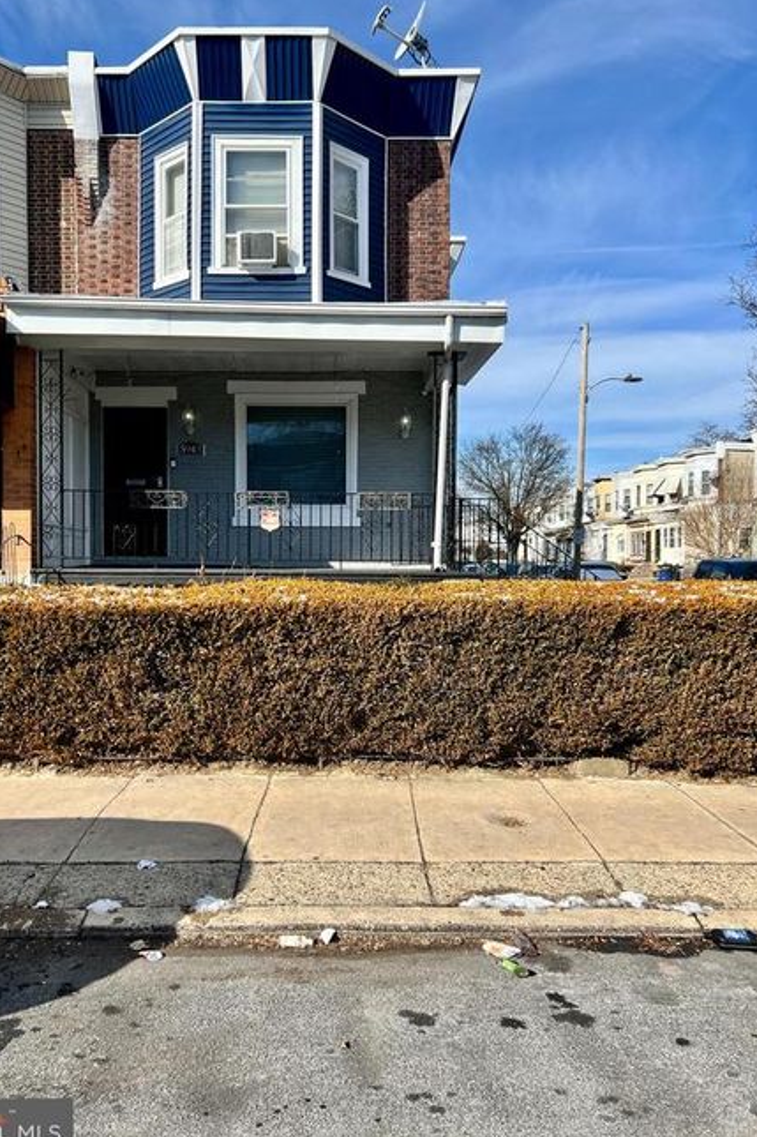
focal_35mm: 28
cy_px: 573
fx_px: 884
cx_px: 323
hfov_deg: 46.2
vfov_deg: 65.5
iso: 50
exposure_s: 1/3831
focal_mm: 5.7
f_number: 1.5
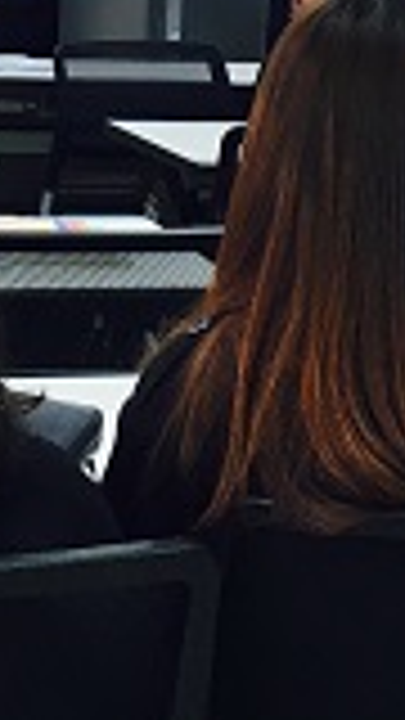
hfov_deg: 8.8
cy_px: -158
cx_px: 70
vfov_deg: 15.0
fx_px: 2635
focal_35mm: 138
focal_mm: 4.15
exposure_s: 1/30
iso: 25
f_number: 2.2
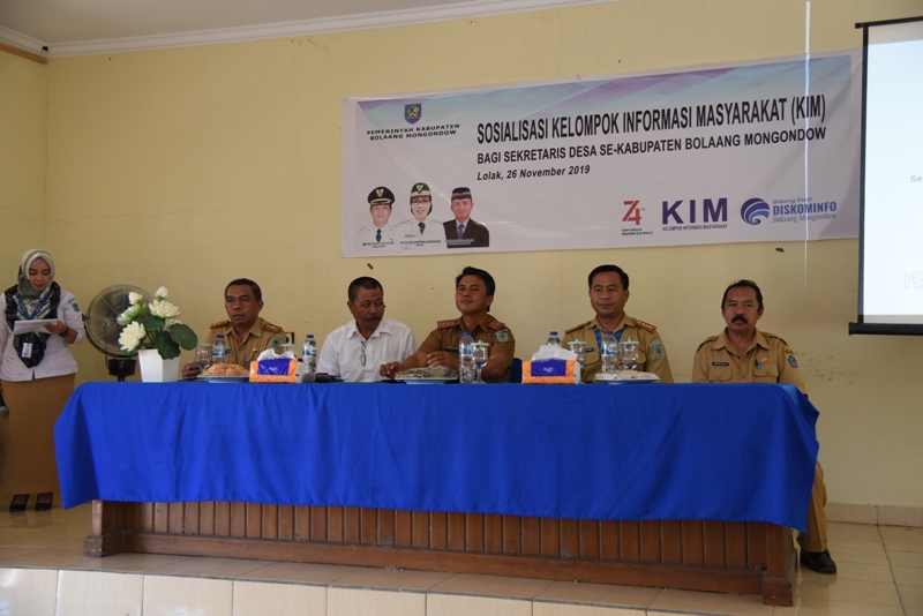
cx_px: 462
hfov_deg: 48.4
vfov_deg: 33.4
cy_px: 308
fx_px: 1026
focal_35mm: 40
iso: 640
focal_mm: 40
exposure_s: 1/100
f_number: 4
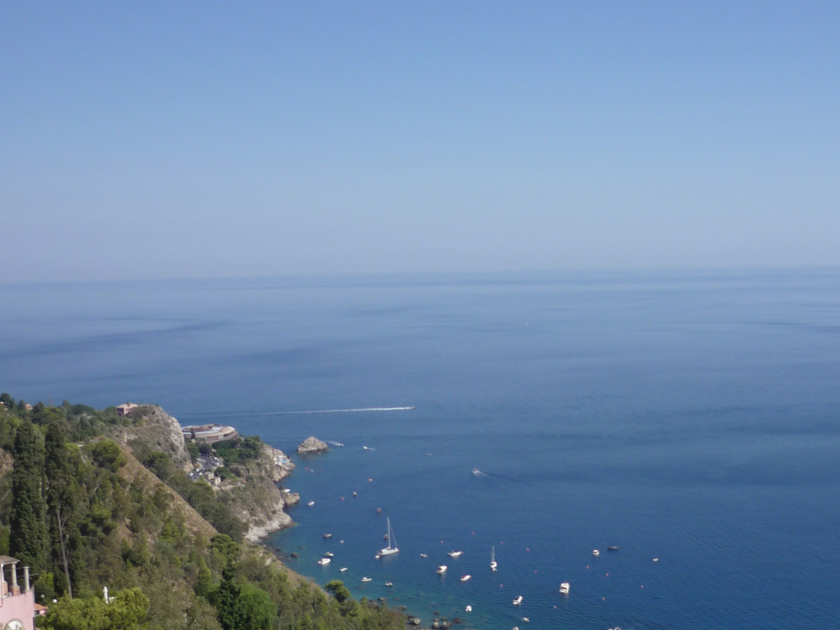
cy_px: 374
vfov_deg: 29.6
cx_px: 512
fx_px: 1189
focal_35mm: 49
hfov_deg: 38.7
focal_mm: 5.5
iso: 100
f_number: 8
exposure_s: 1/250
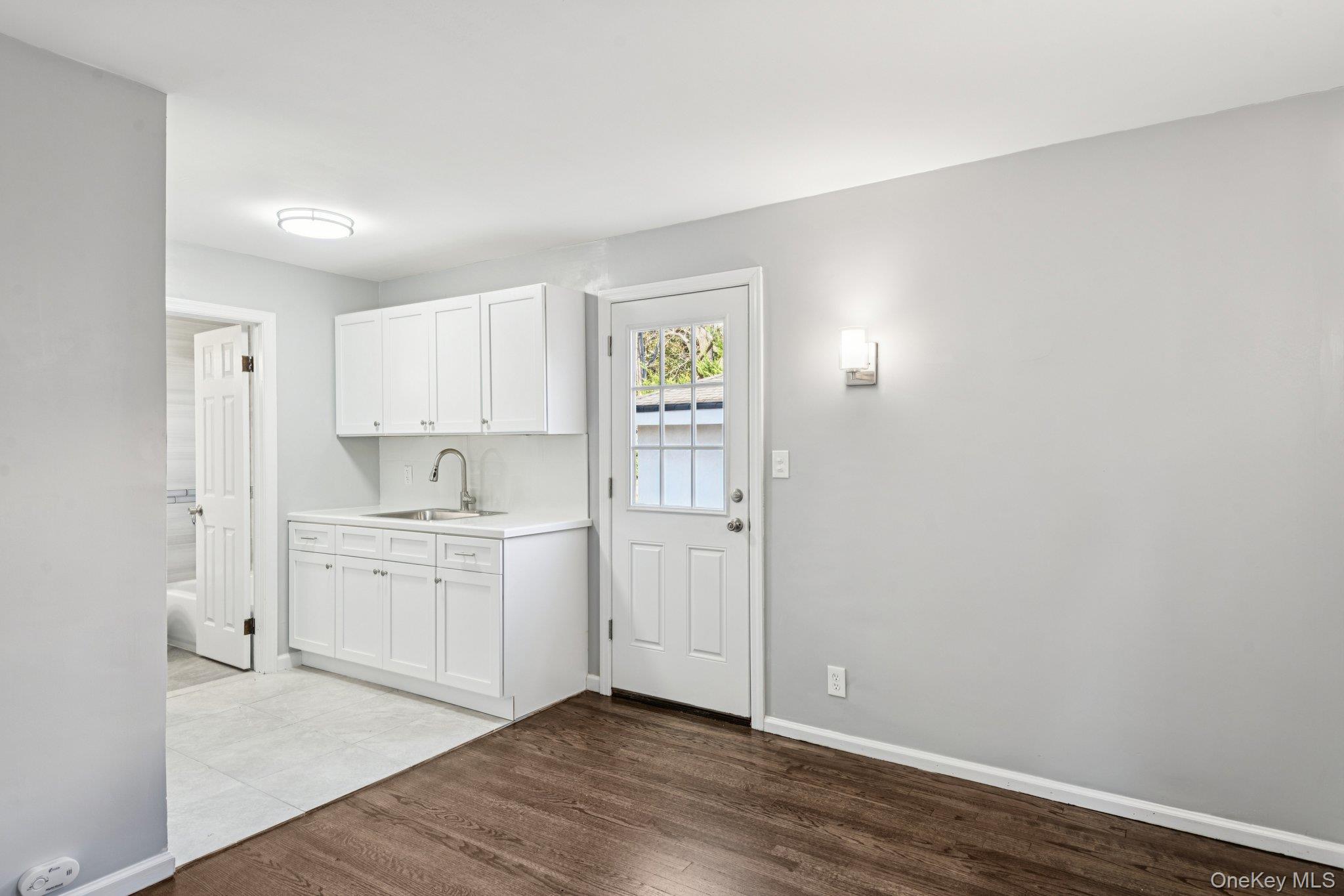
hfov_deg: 84.0
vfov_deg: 61.9
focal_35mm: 20
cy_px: 448
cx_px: 672
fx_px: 747
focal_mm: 20
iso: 125
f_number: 8
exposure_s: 1/6
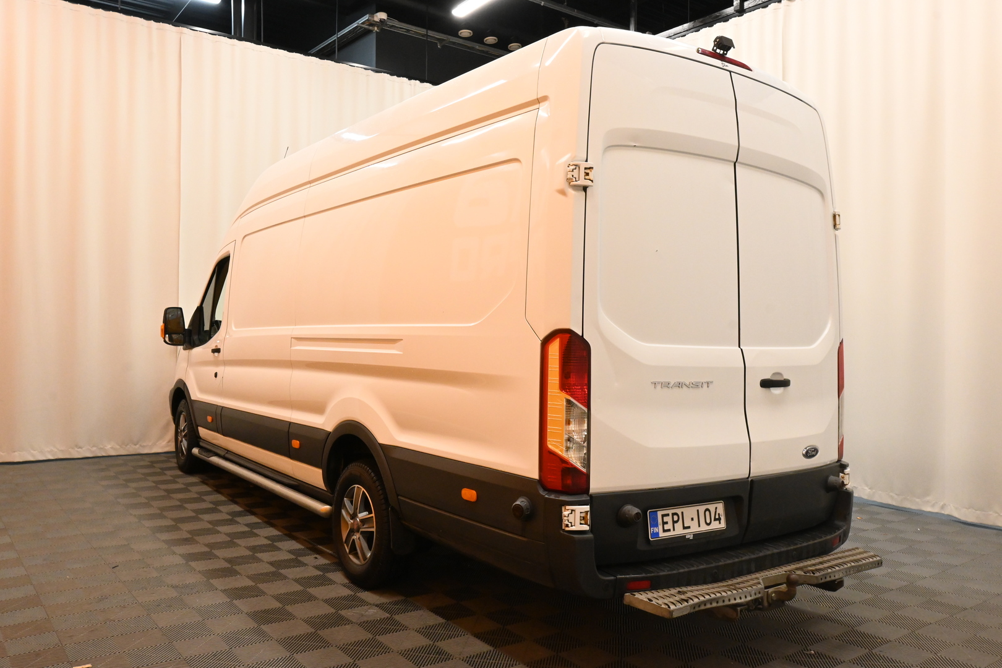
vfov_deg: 44.6
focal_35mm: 29
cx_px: 501
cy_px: 334
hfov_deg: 63.2
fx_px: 814
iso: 2500
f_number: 11
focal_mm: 19.5
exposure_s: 1/30
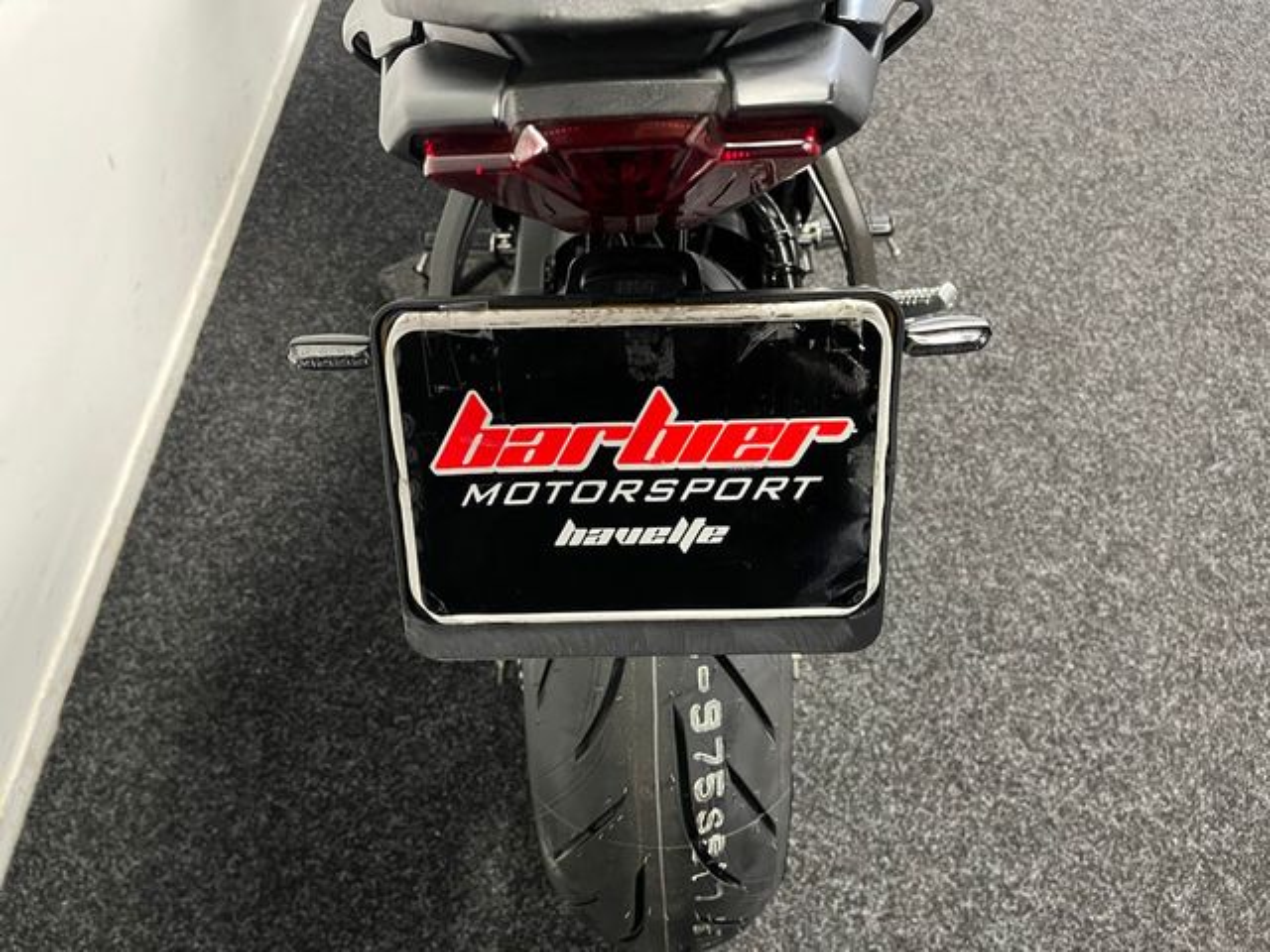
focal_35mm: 26
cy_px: 476
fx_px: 954
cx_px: 635
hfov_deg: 67.3
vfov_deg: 53.1
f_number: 1.6
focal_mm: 5.1
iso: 500
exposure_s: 1/33
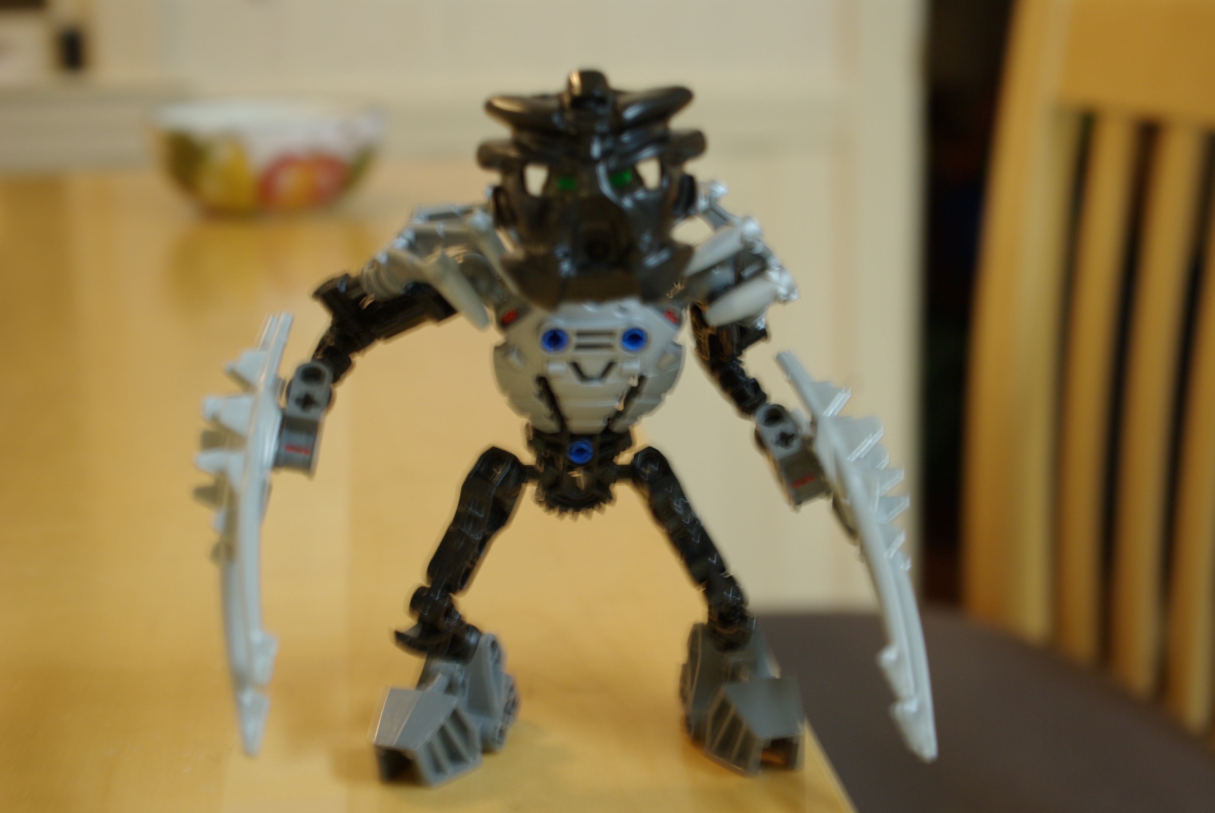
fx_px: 2281
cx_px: 608
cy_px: 406
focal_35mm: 68
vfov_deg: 20.2
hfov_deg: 29.8
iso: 200
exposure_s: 1/2
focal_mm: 45
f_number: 5.6
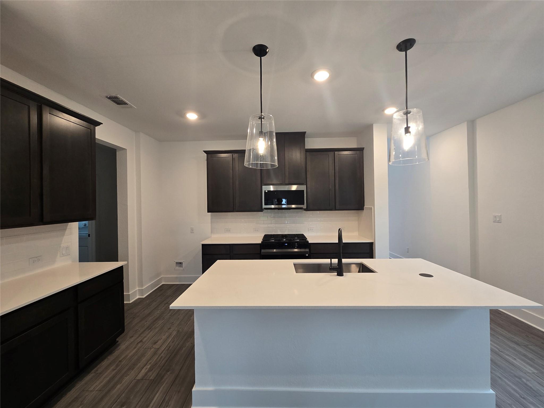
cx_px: 272
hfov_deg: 106.2
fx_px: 204
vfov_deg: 89.9
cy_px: 204
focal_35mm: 13
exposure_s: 1/60
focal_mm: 2.2
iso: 160
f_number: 2.2
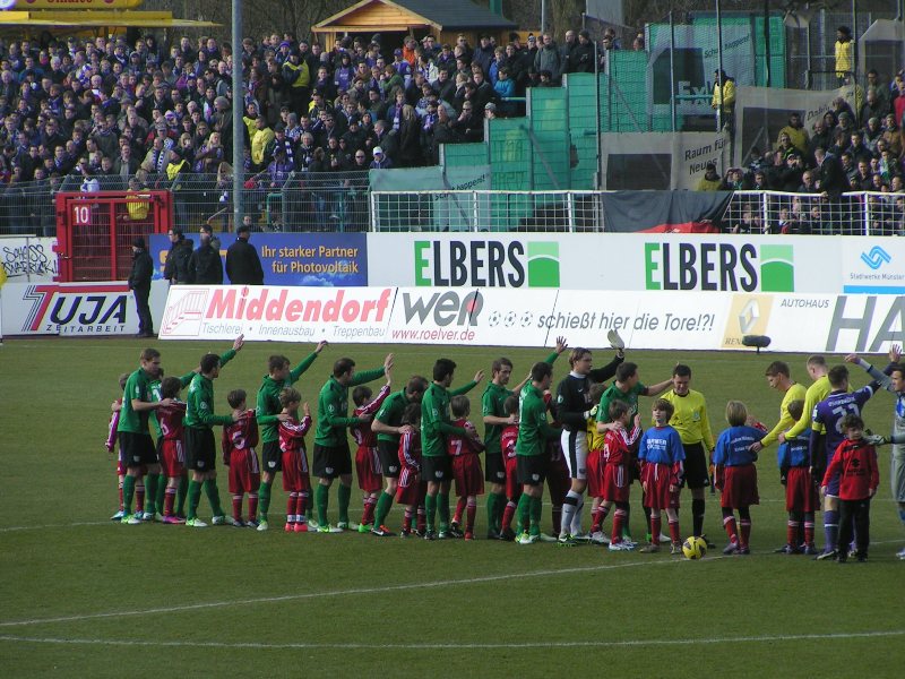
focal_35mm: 283
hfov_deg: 7.0
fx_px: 7399
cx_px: 452
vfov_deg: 5.3
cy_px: 340
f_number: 5
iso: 50
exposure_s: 1/400
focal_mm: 43.3
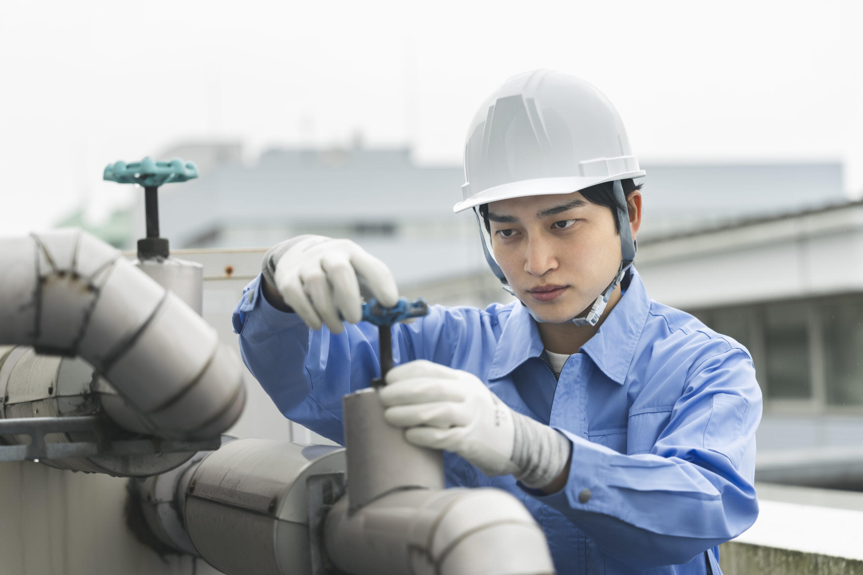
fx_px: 1678
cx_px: 432
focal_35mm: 70
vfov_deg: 19.5
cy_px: 288
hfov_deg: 28.8
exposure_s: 1/200
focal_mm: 70
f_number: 2.8
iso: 100
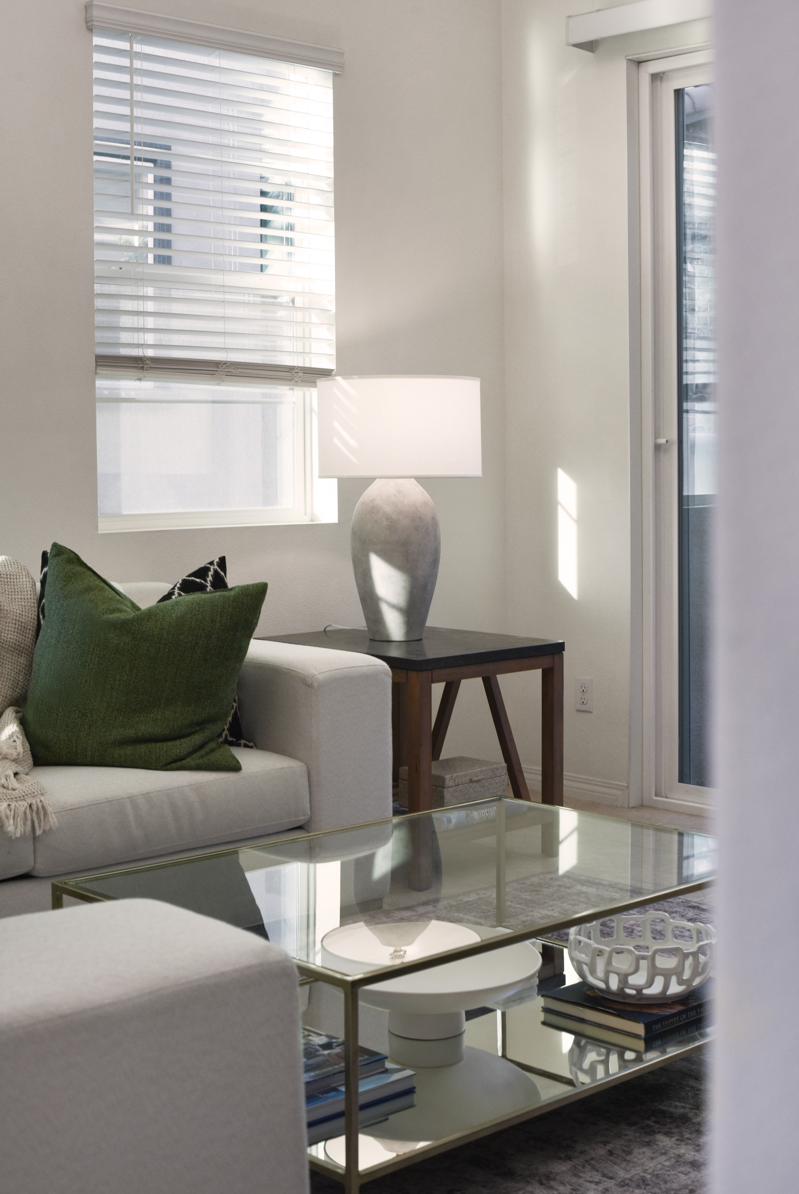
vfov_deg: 39.6
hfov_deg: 27.0
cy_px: 597
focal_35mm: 50
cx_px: 400
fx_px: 1661
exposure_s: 1/80
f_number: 8
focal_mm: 50
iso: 400
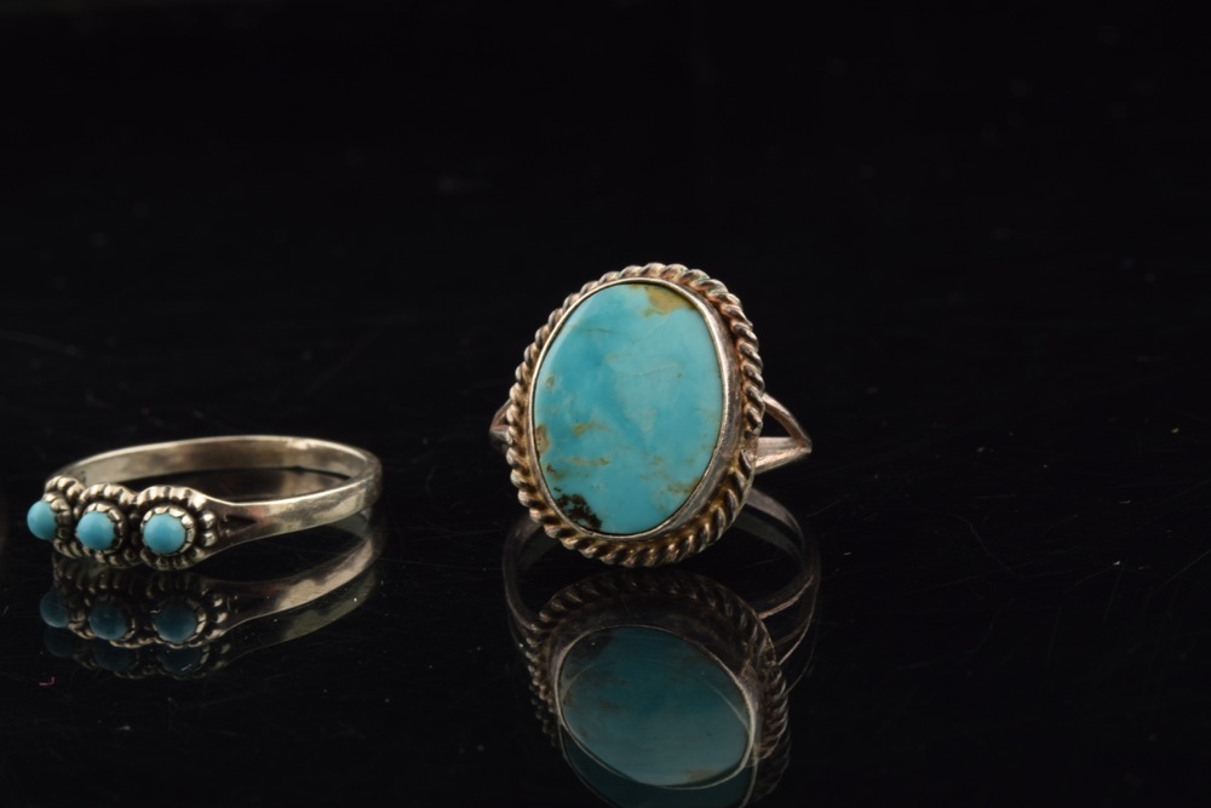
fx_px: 3028
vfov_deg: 15.2
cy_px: 404
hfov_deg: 22.6
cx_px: 606
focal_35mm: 90
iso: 100
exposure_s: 1/125
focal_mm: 60
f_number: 22
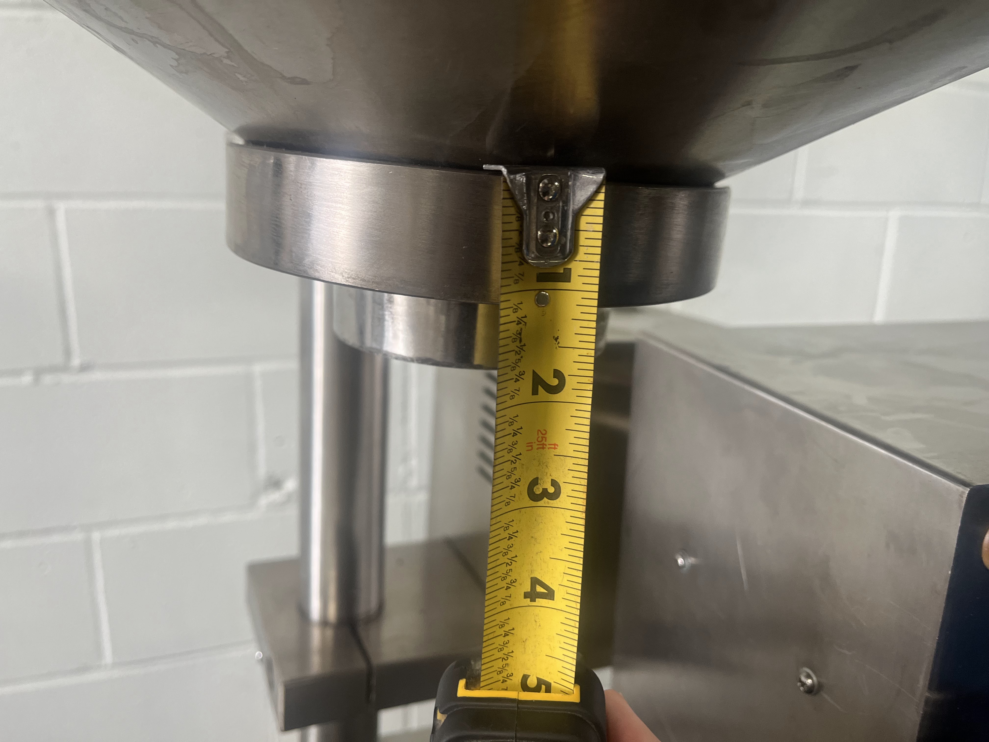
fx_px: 743
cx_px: 494
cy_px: 371
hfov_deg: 67.3
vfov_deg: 53.1
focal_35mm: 26
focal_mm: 5.1
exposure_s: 1/60
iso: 80
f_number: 1.6
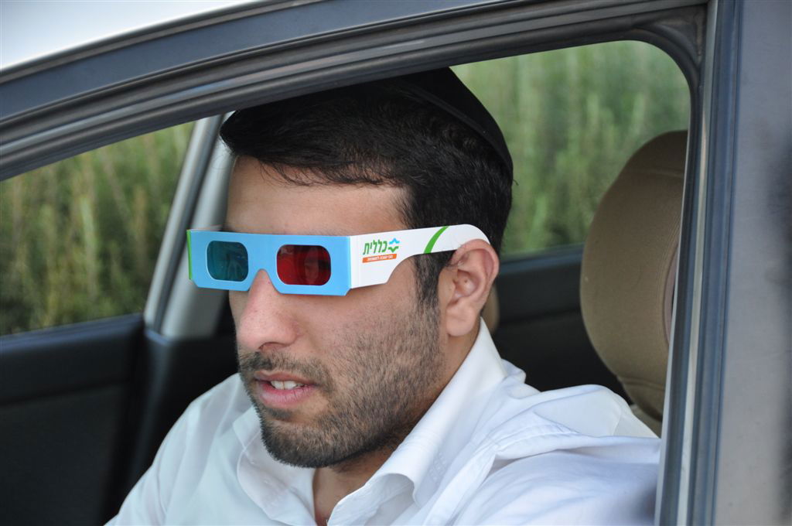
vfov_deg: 11.4
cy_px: 263
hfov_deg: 17.1
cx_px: 396
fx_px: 2637
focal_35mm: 120
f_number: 5
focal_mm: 80
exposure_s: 1/60
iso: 560
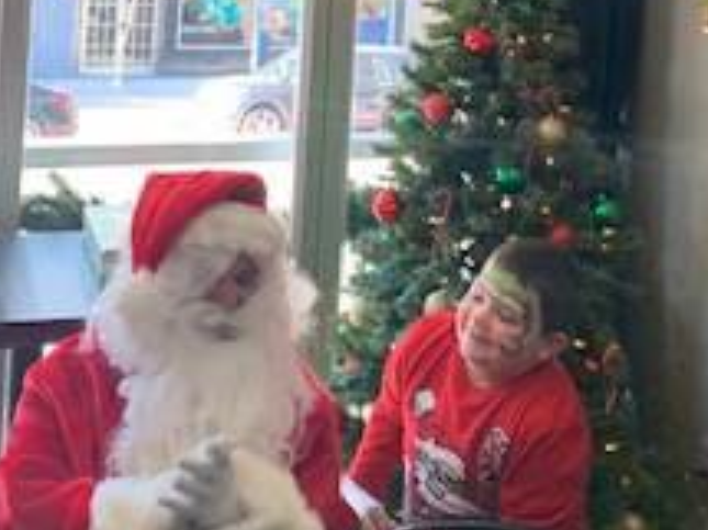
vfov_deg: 25.1
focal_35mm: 58
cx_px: 342
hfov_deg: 33.2
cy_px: 336
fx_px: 1186
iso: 160
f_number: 1.8
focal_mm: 4.25
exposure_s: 1/60
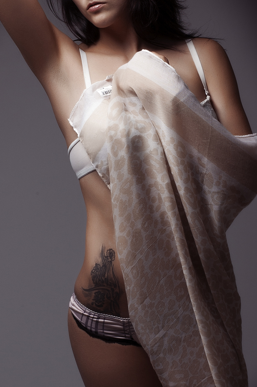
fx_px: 1244
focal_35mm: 116
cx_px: 105
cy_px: 201
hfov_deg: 11.8
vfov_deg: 17.7
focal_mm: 50
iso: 200
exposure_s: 1/500
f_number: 16
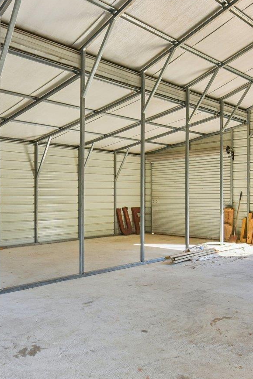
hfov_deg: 39.5
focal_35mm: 33
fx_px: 348
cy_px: 187
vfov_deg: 57.2
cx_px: 87
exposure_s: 1/50
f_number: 8
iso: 400
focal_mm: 14
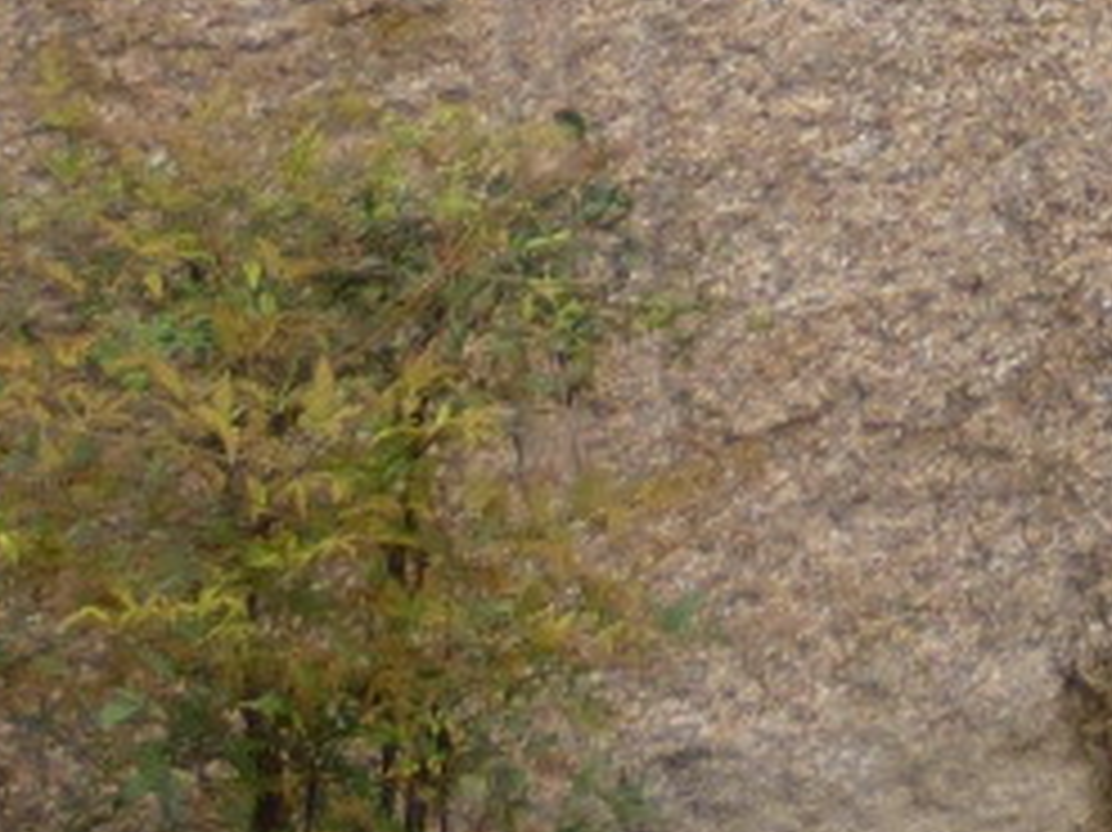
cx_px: 2382
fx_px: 6036
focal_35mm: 188
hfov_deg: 9.7
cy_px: -1291
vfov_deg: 7.3
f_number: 3.3
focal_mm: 5.2
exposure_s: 1/80
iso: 80
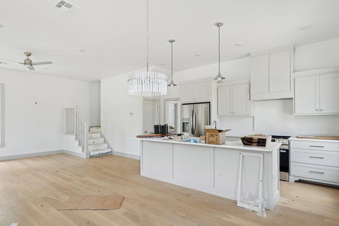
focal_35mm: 20
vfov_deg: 61.9
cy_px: 120
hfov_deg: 83.8
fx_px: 188
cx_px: 156
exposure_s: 1/100
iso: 200
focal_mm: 16
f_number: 7.1
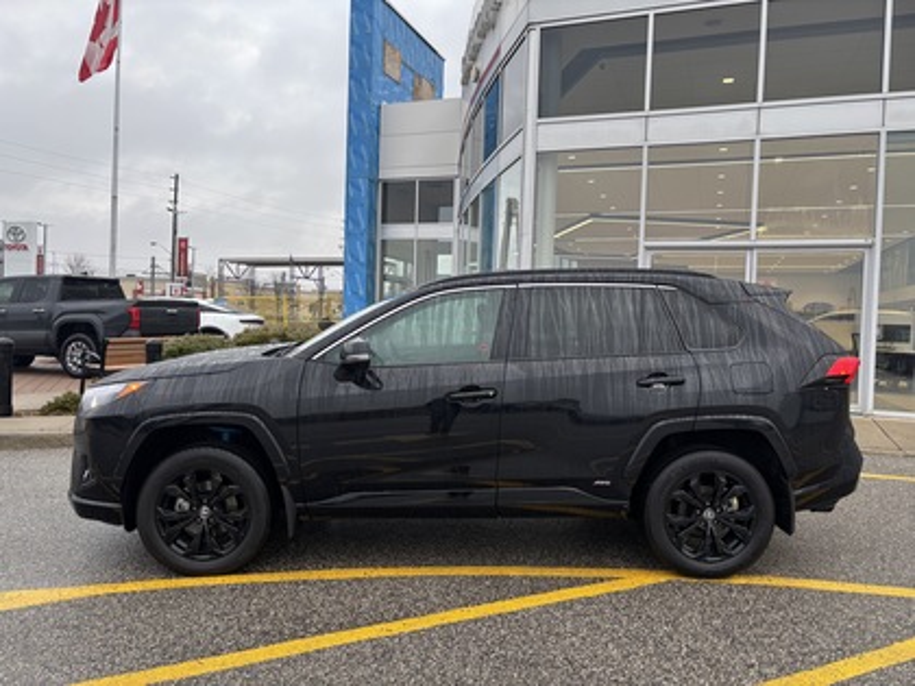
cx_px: 458
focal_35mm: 26
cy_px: 343
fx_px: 687
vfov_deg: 53.1
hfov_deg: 67.3
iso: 32
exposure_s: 1/132
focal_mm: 5.96
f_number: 1.6
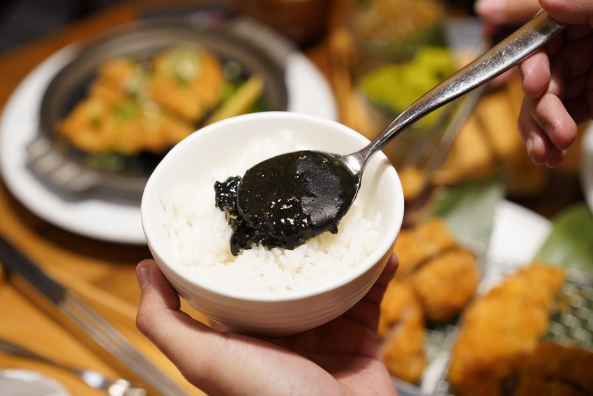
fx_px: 907
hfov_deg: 36.2
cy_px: 198
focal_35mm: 55
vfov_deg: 24.7
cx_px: 296
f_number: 3.2
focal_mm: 55
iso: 5000
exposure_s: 1/160
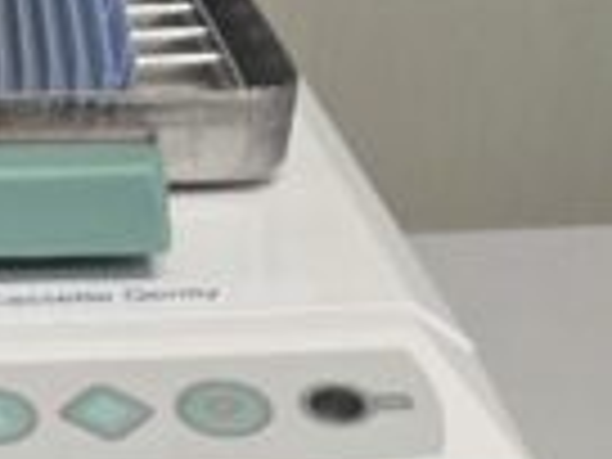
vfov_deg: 9.8
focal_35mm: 135
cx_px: -342
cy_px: 1076
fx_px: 2387
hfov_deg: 13.6
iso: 640
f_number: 1.8
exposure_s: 1/60
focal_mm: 5.4
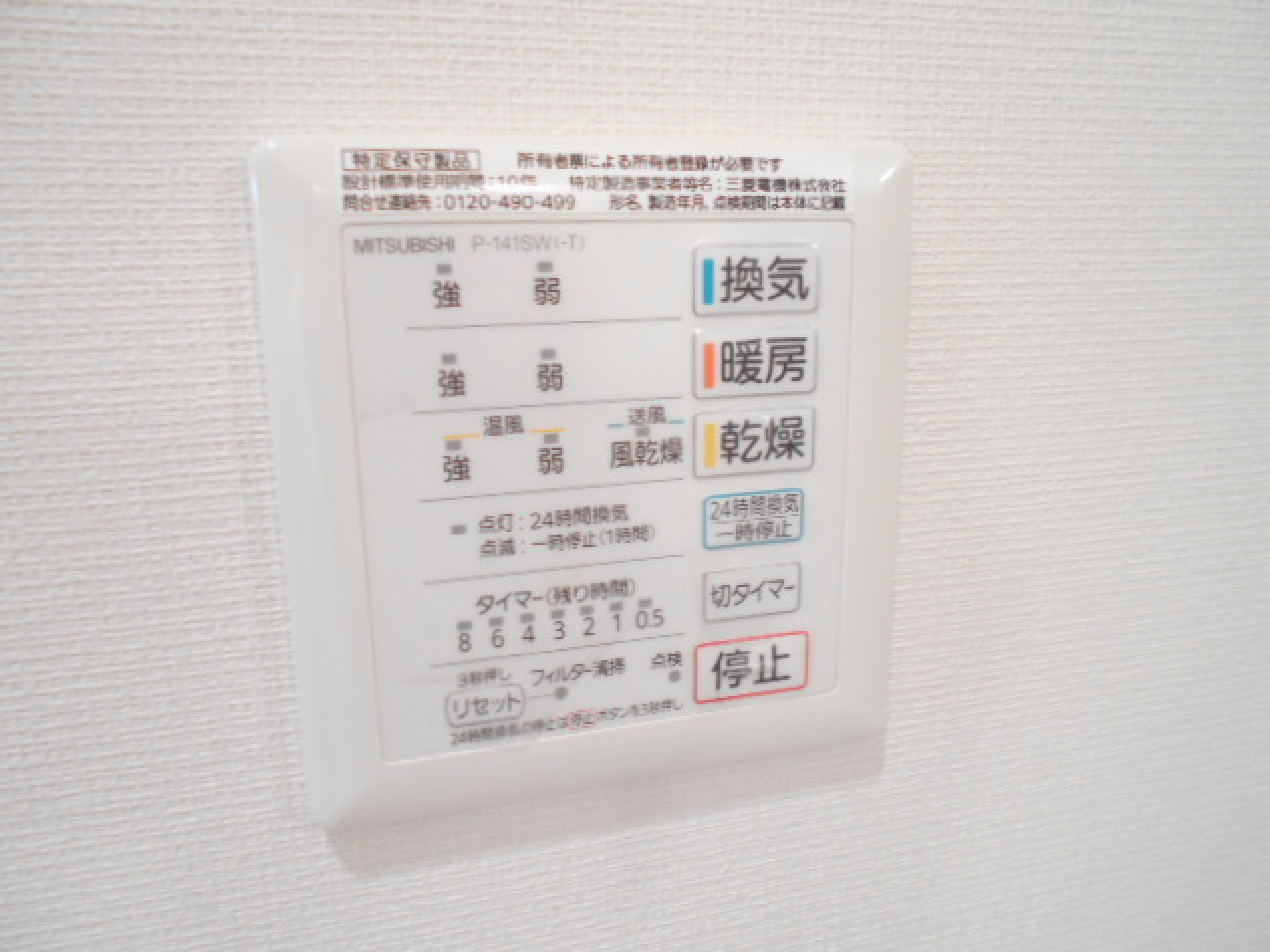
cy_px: 476
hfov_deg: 67.3
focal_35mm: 26
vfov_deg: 53.1
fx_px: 954
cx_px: 635
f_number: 3.2
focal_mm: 4.6
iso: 280
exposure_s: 1/30
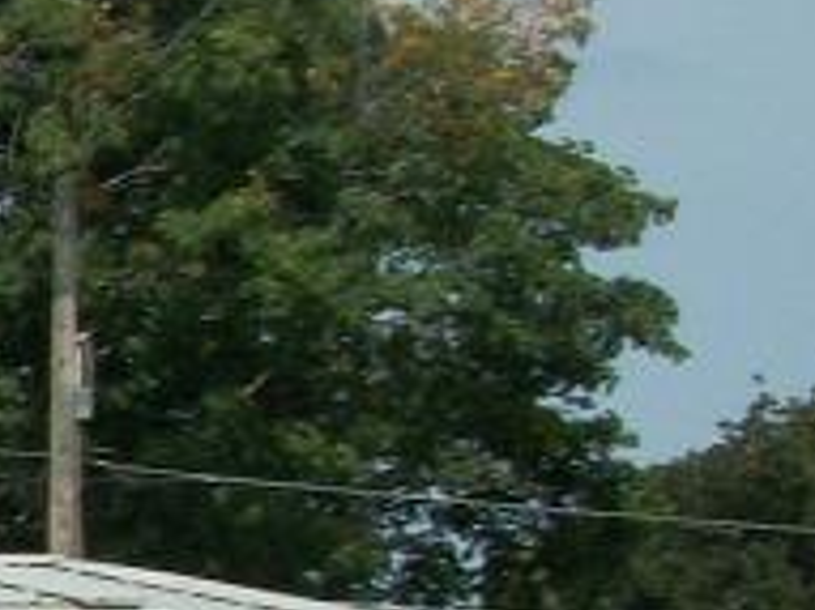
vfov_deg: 6.8
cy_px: 1024
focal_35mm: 215
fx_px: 5059
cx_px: -1575
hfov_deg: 8.0
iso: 80
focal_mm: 5.7
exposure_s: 1/400
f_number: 8.8
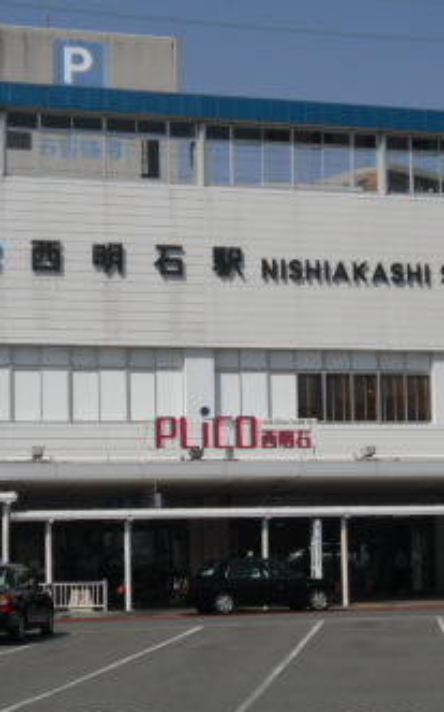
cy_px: 392
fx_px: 1823
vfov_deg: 22.1
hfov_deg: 13.9
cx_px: 204
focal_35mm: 94
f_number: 10.8
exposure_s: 1/200
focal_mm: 8.2
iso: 64
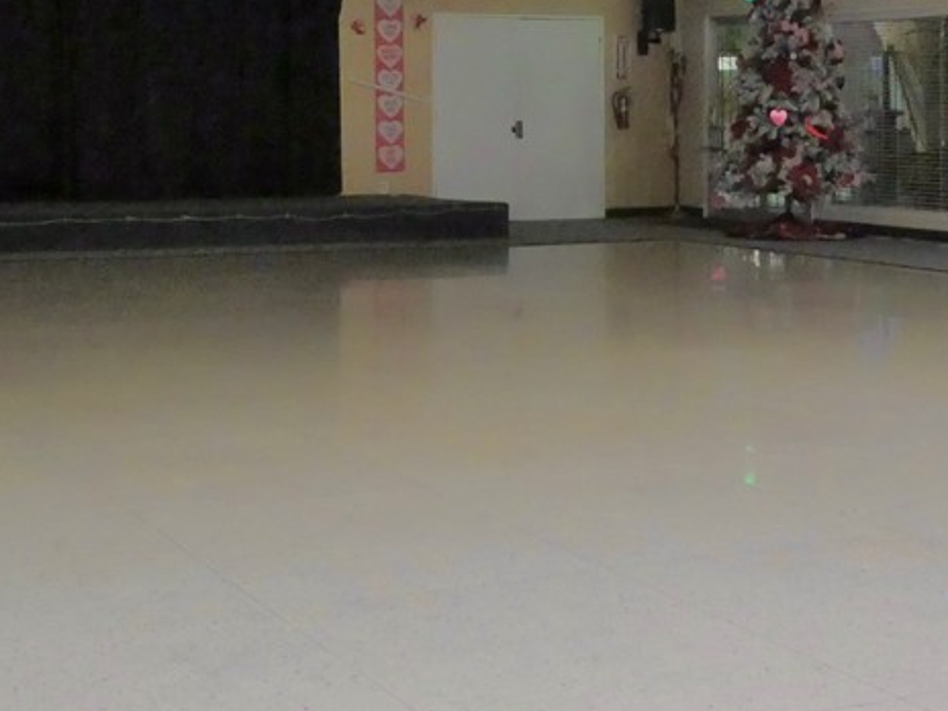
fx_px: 1451
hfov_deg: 34.9
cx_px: 778
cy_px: 215
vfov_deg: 27.3
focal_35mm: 53
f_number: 3.5
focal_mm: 12
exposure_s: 1/40
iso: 5000
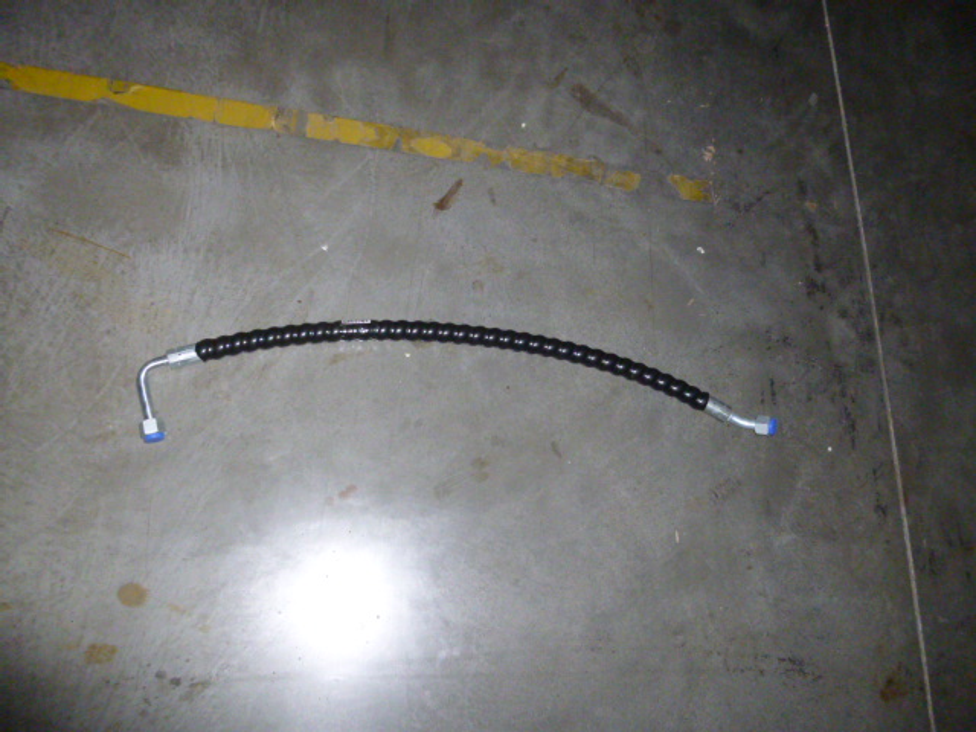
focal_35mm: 25
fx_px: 705
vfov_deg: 54.9
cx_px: 488
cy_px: 366
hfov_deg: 69.4
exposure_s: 1/125
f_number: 3.1
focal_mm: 4.5
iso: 400
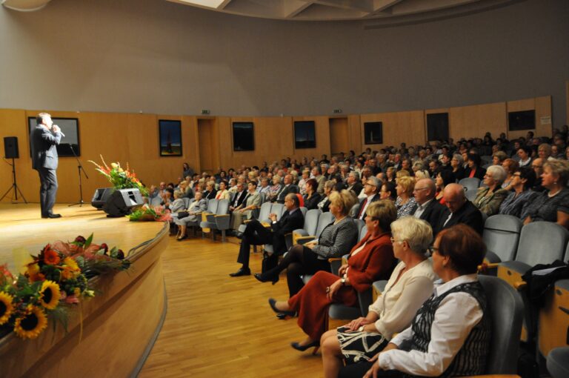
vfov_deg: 47.8
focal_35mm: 27
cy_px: 189
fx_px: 426
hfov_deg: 67.4
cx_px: 284
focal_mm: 18
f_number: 3.5
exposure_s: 1/6
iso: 1600
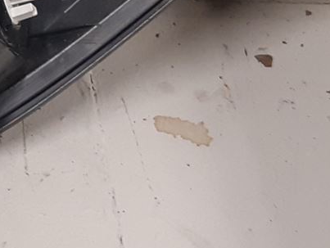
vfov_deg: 11.1
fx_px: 1260
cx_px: -120
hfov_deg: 14.2
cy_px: -8
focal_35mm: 132
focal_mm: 3.93
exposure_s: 1/50
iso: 160
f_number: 1.7
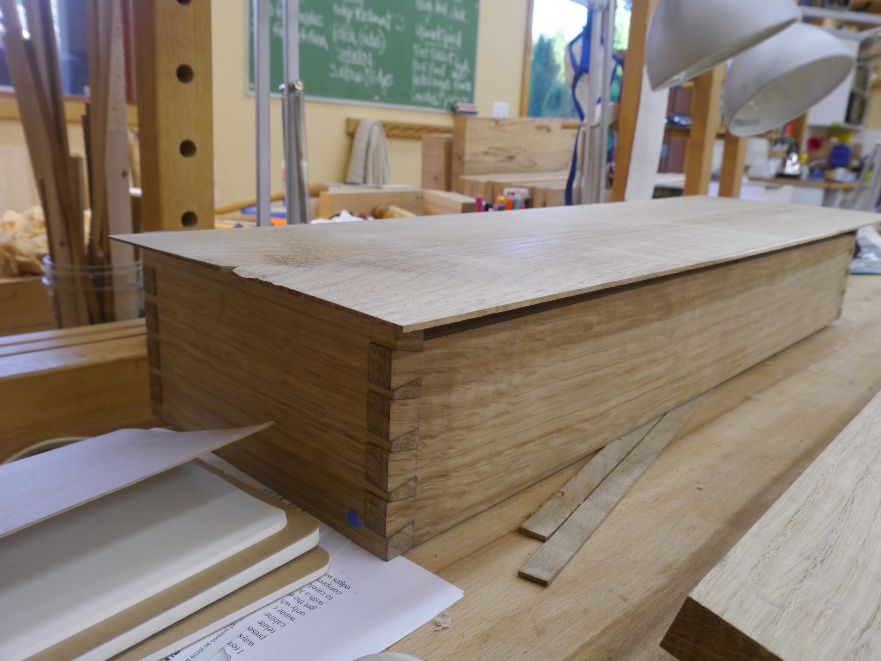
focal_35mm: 28
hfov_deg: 63.4
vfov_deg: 49.8
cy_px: 330
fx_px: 713
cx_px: 440
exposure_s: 1/30
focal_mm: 14
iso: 800
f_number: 9
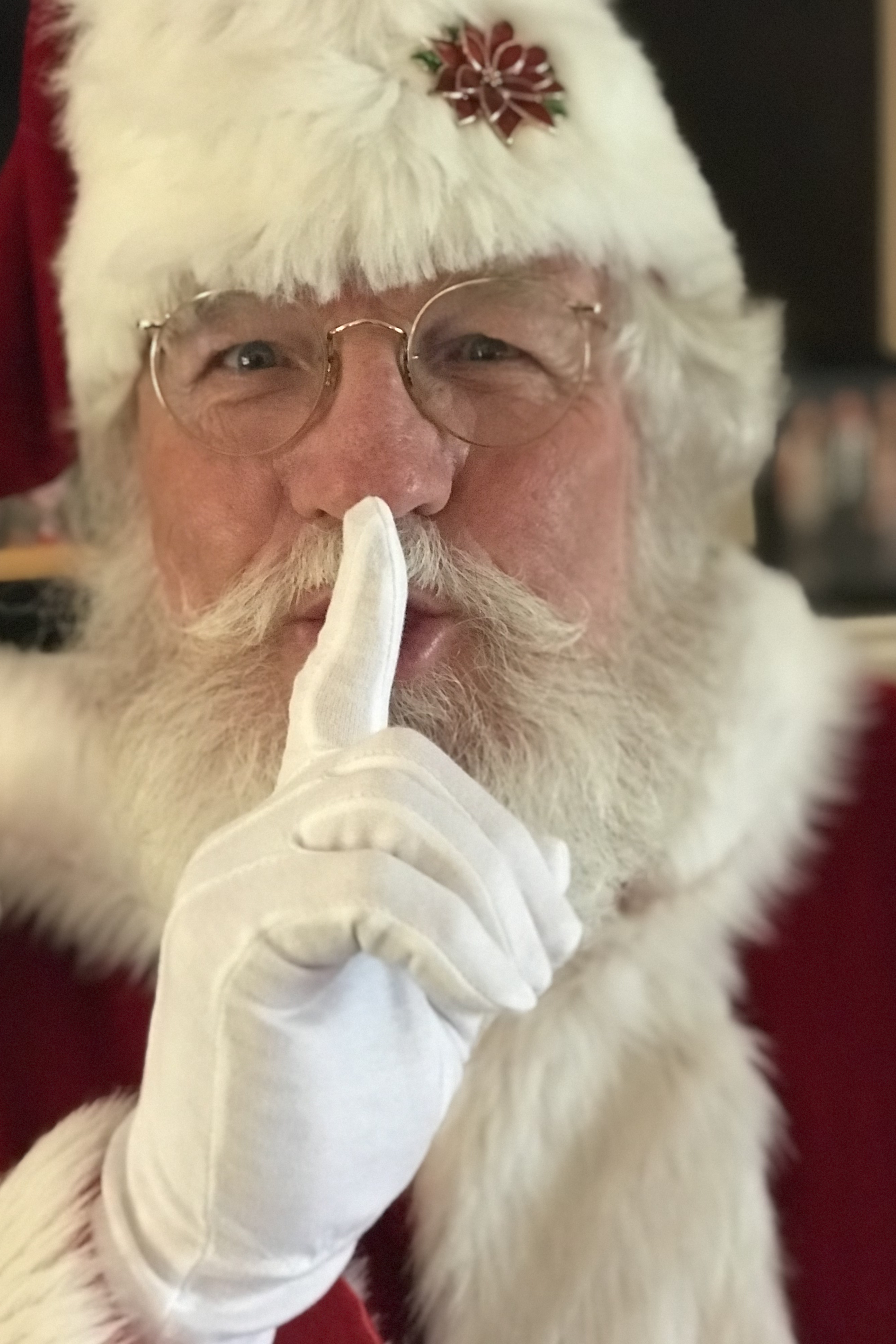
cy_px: 676
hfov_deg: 22.6
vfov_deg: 33.4
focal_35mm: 60
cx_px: 411
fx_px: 2240
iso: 1250
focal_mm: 6.6
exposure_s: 1/60
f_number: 2.8
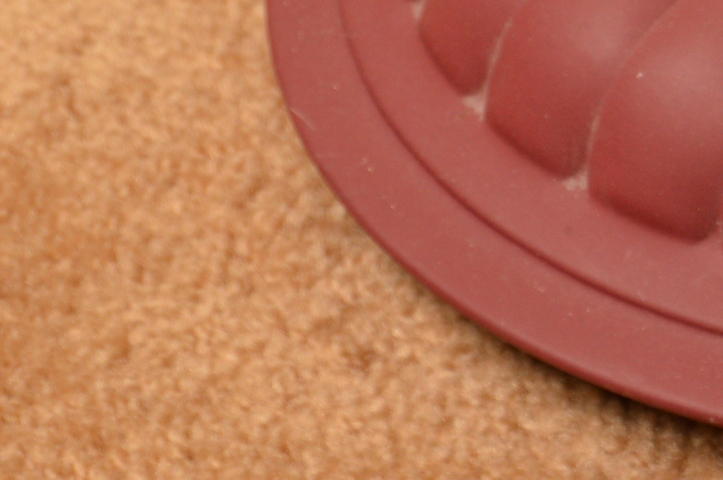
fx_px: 6883
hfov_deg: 6.0
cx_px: 1036
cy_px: 5
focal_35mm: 343
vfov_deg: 4.0
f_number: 6.3
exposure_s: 1/160
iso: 200
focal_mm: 55
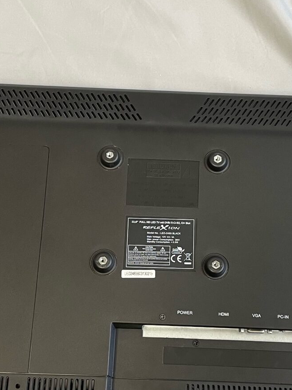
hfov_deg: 24.4
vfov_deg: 32.1
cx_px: 169
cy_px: 224
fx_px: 675
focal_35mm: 60
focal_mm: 4.2
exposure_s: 1/50
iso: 64
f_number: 1.6
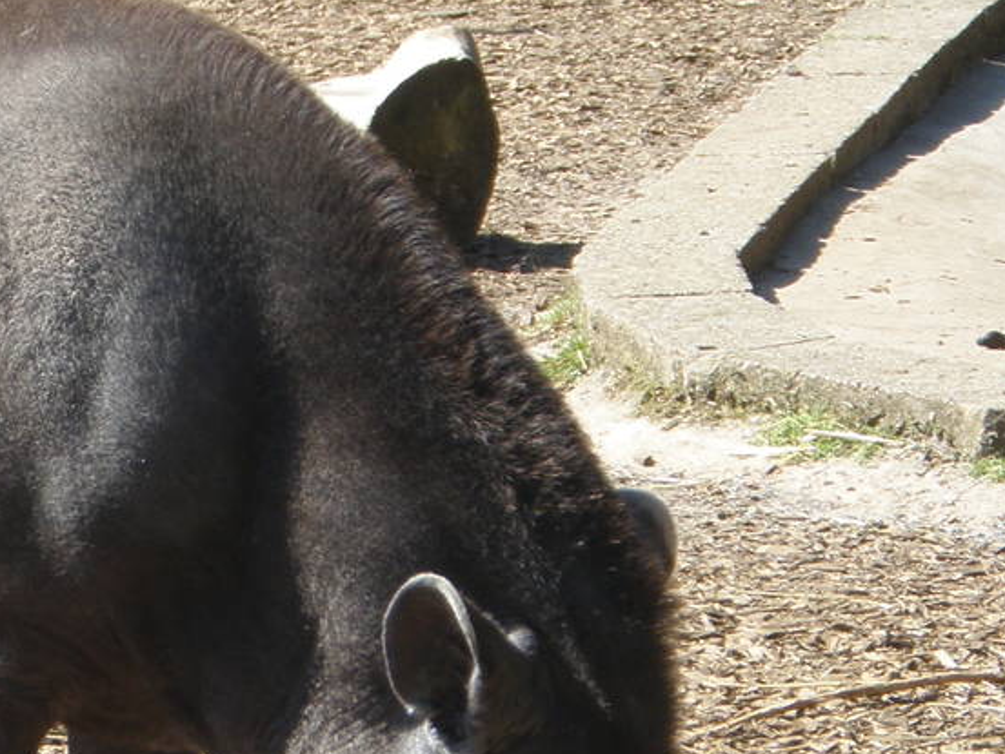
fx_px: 7986
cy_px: 634
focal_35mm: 275
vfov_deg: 5.4
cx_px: -20
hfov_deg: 7.2
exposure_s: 1/125
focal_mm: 17.2
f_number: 4.5
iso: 50
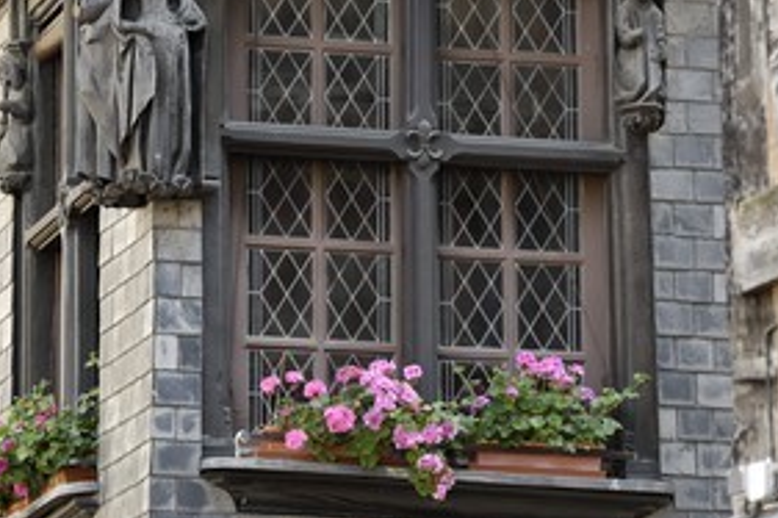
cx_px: 375
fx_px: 6063
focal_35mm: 281
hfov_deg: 7.3
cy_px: 150
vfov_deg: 4.9
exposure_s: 1/80
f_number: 3.8
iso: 100
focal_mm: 125
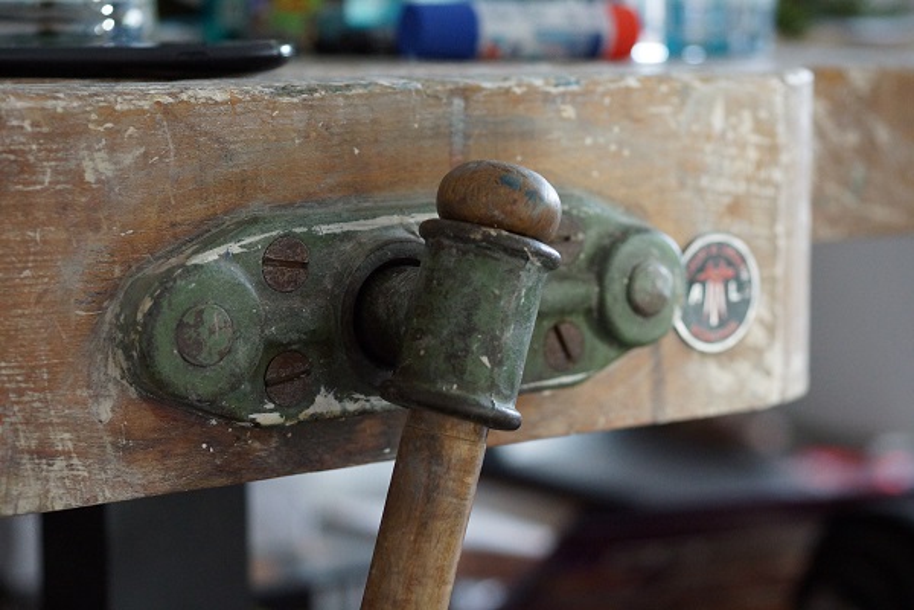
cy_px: 305
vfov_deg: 18.2
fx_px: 1904
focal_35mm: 75
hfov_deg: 27.0
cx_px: 457
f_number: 3.5
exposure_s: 1/80
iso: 1600
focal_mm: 50
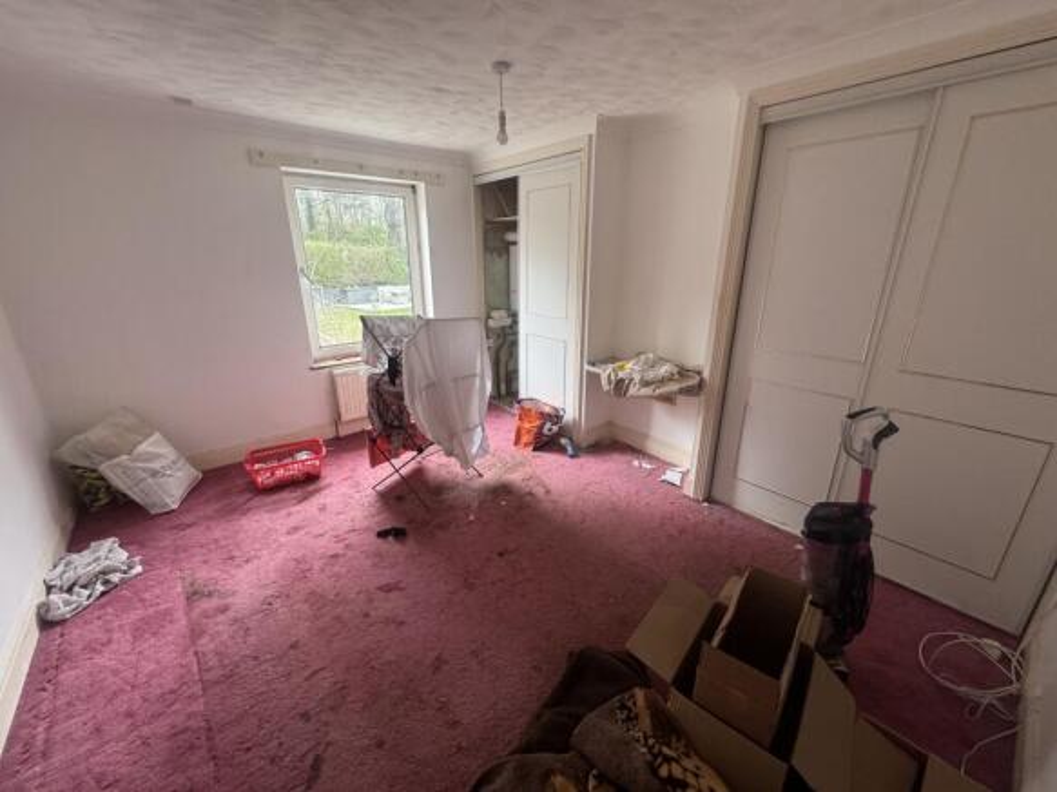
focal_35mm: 14
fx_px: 427
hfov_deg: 102.1
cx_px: 528
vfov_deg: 85.7
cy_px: 396
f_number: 2.2
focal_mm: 2.22
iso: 320
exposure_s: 1/99
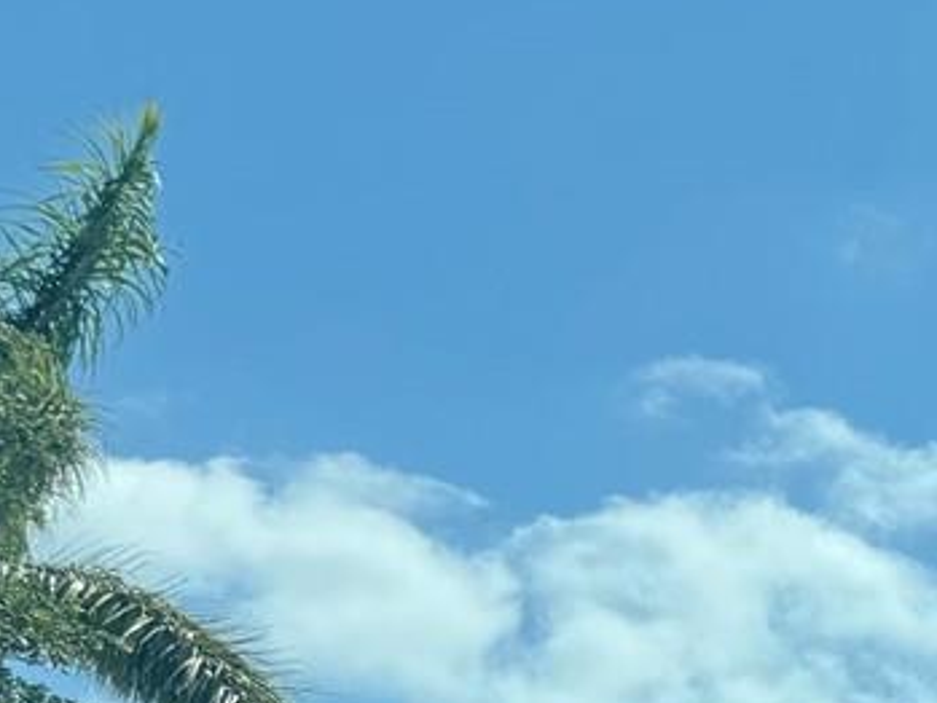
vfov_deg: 11.9
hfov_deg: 14.7
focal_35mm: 110
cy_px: 1449
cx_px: 1885
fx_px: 2979
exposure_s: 1/3413
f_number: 1.78
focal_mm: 6.76
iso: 80
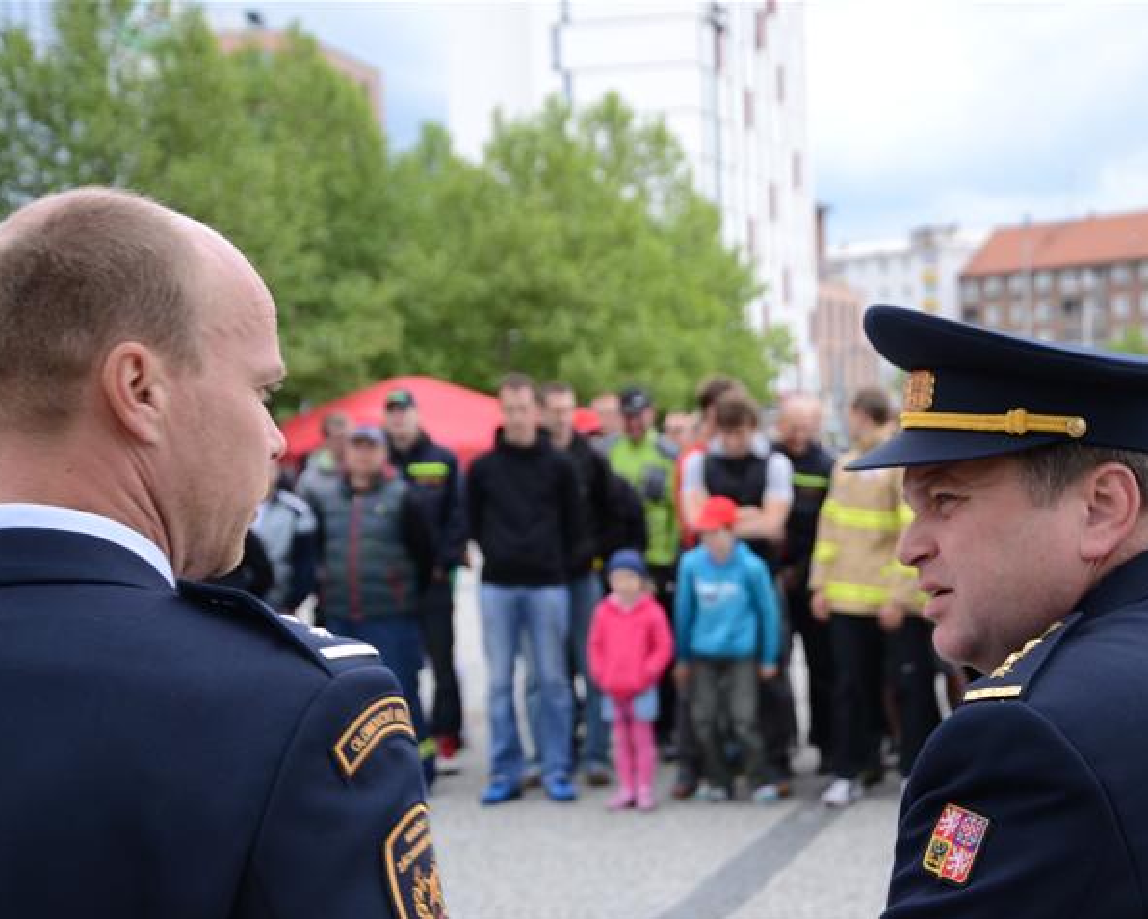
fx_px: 2602
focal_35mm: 77
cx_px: 680
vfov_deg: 20.0
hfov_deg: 24.8
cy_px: 460
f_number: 5
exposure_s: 1/125
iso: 100
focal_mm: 45
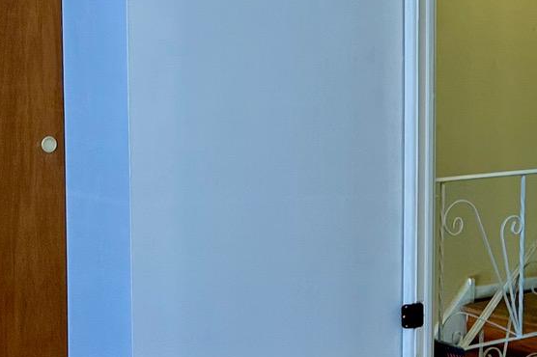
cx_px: 614
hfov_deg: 20.9
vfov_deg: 14.8
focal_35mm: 92
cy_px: 162
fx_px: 1371
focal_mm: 6.86
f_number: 1.78
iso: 200
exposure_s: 1/120
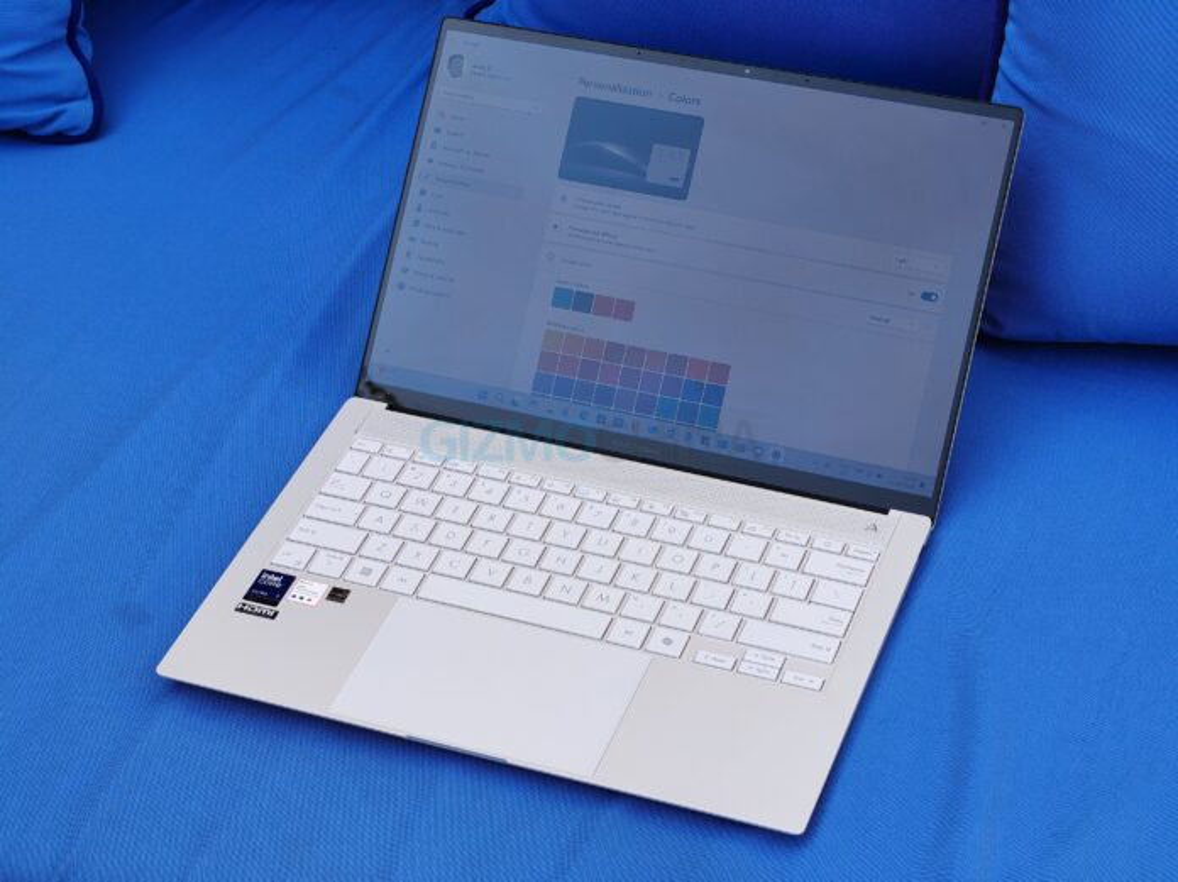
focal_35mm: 73
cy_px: 441
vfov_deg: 20.1
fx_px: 2483
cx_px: 589
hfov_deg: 26.7
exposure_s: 1/430
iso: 80
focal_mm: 13.85
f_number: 2.65
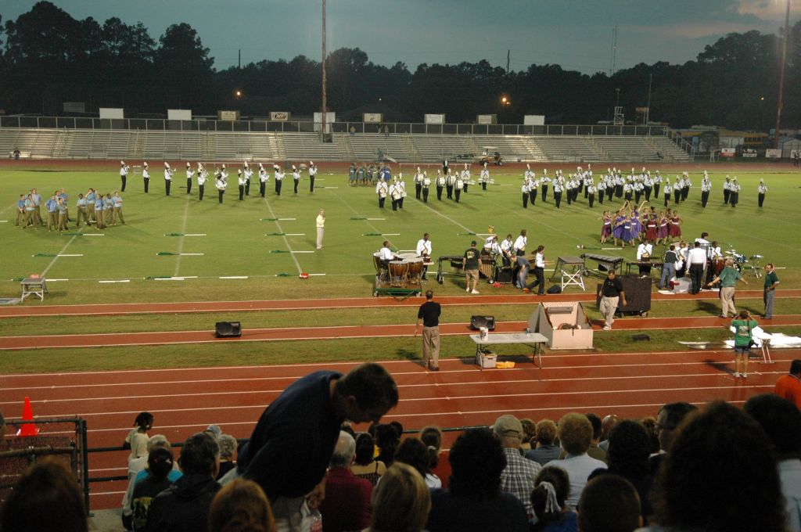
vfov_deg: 31.8
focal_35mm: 42
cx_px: 400
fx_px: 933
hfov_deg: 46.5
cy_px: 266
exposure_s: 1/60
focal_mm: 28
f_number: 2.8
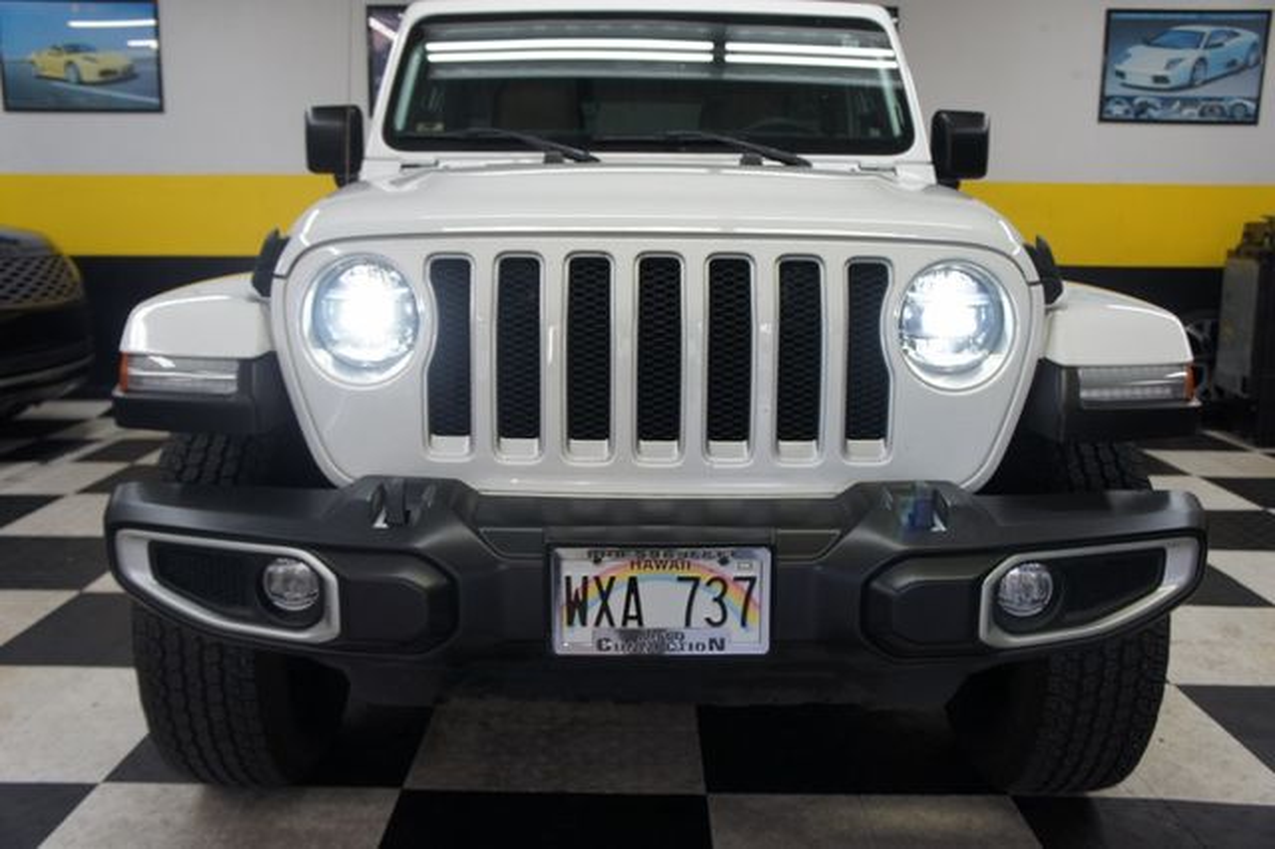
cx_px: 638
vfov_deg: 41.7
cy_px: 424
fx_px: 1115
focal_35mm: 32
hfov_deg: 59.5
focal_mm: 21
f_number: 4
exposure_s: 1/40
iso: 200
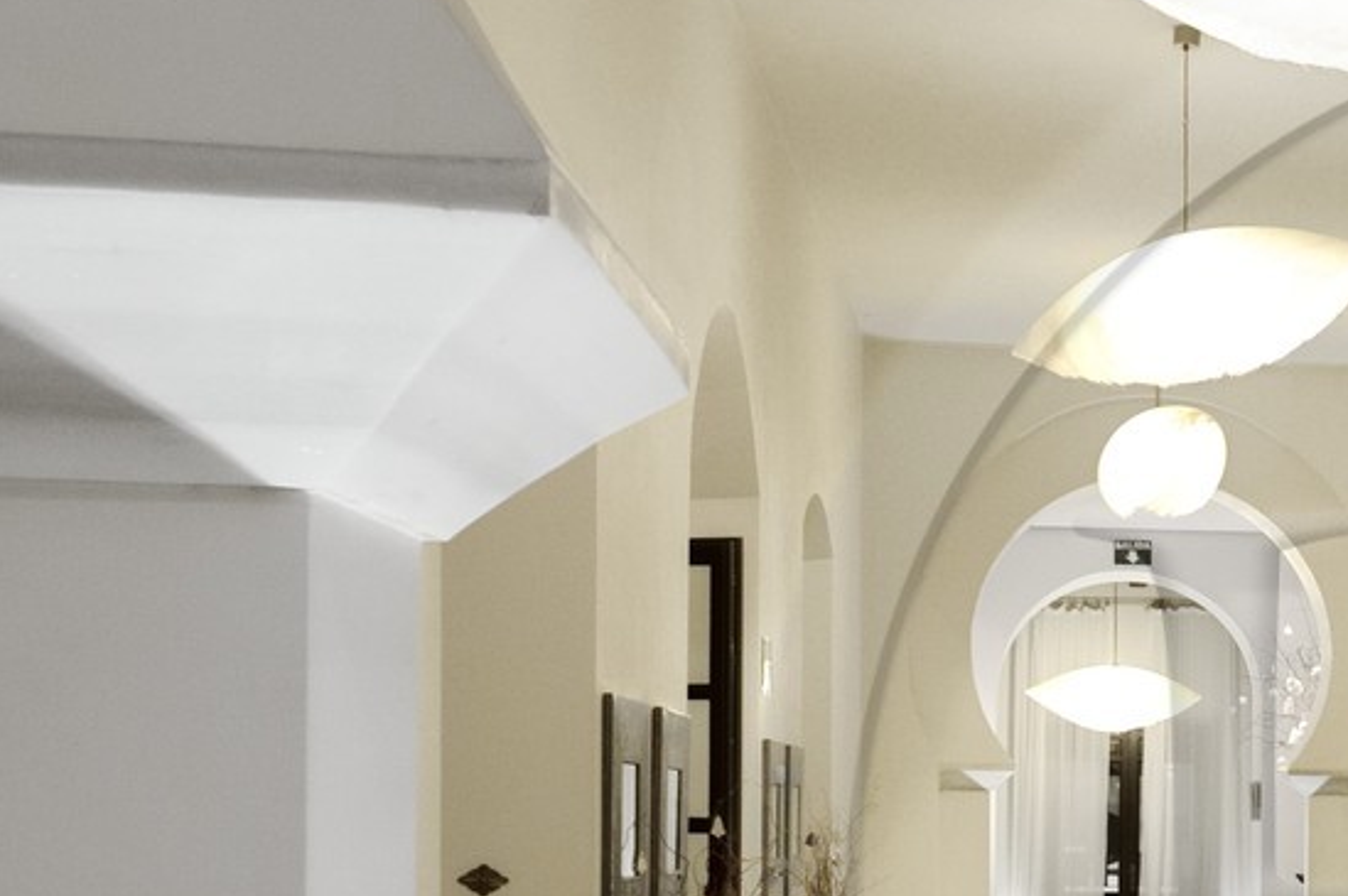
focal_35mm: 70
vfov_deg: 18.8
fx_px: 2619
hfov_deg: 25.0
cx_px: 1748
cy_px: 918
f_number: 7.1
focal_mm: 24
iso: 1600
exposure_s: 1/8
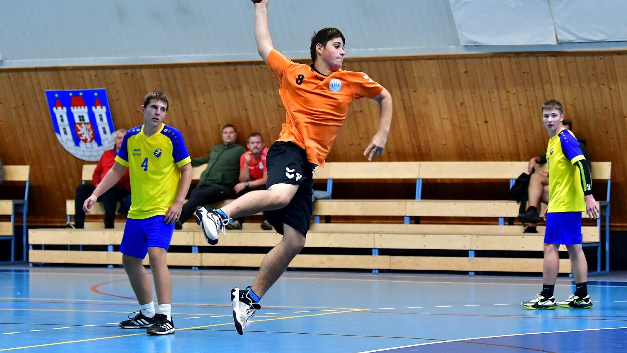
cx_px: 313
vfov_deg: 10.9
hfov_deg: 19.3
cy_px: 162
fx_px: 1846
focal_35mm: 111
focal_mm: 70
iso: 1600
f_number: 2.8
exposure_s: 1/500
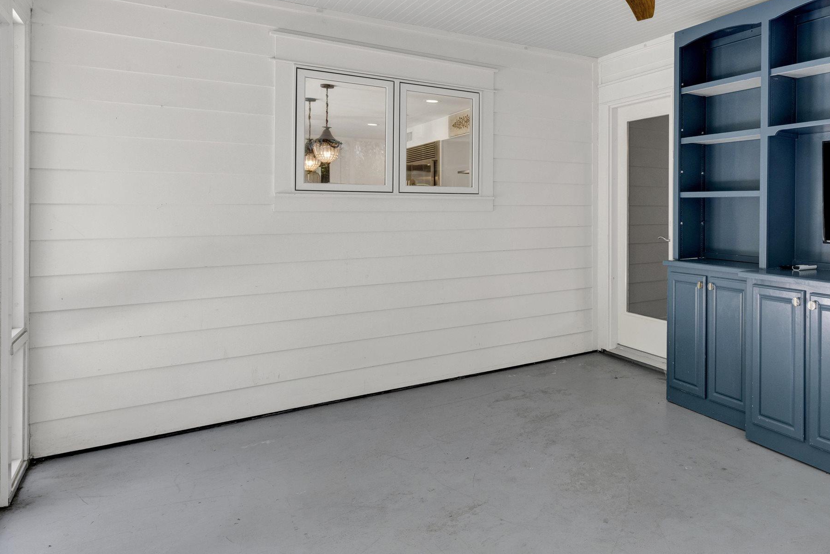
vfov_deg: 52.5
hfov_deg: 67.6
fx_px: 553
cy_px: 201
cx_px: 651
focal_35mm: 24
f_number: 11
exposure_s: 1/8
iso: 400
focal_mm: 14
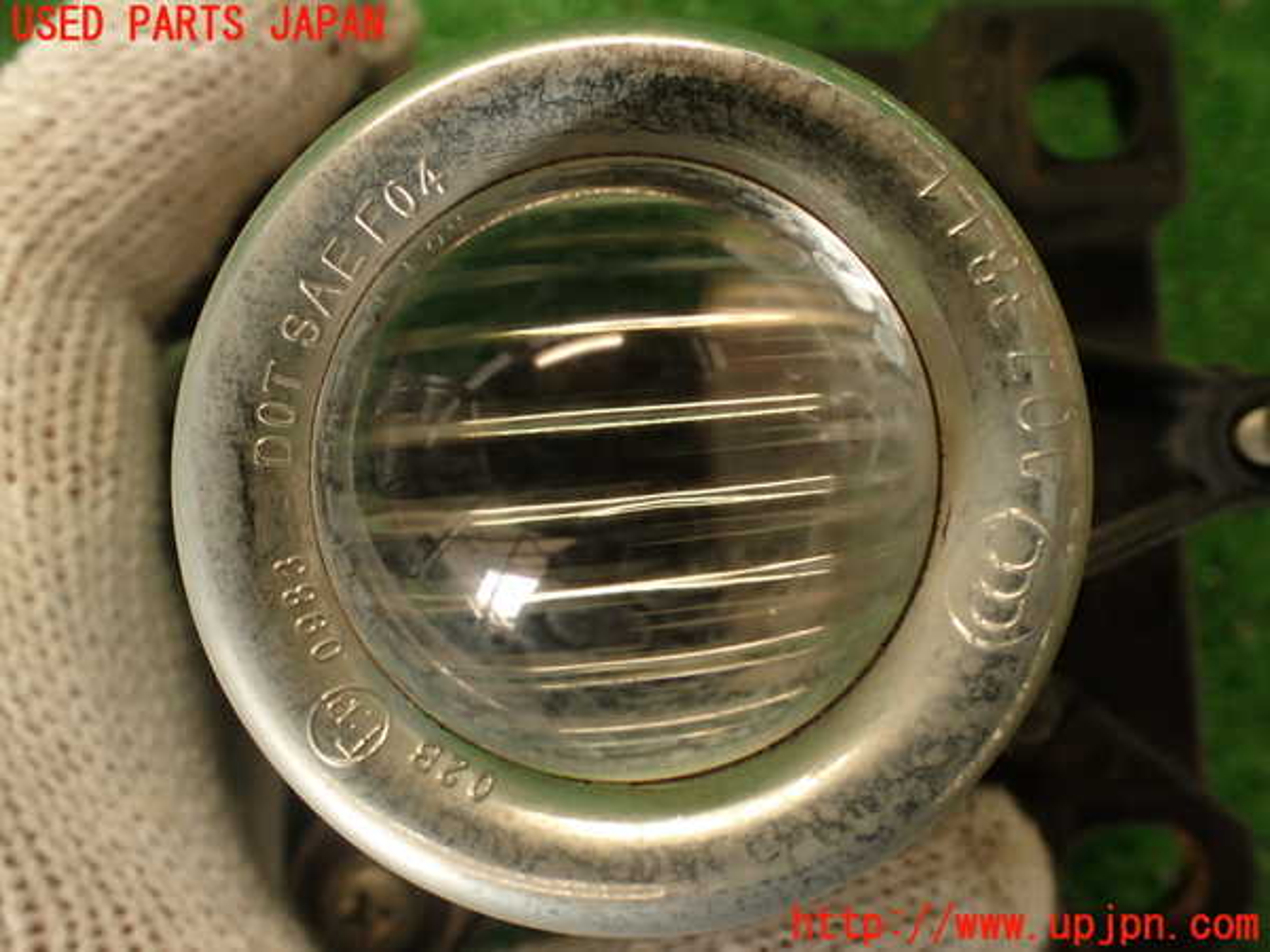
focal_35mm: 30
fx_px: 1101
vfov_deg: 46.8
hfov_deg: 60.0
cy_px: 476
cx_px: 635
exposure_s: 1/60
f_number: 2.3
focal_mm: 5.4
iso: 160
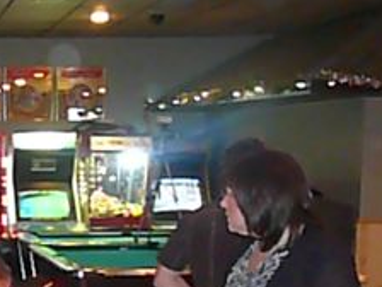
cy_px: 326
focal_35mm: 100
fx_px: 1104
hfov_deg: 18.5
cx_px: -89
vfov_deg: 14.4
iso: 800
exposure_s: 1/8
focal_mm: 5.2
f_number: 2.8
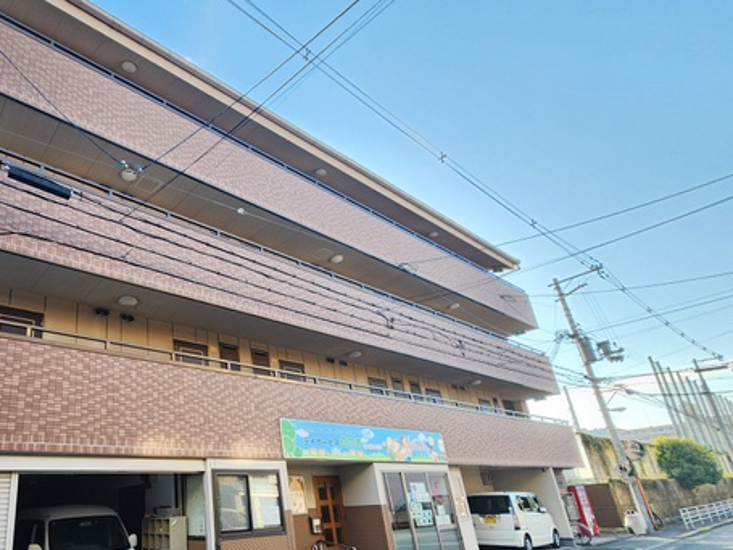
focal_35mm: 20
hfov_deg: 76.5
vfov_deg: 65.1
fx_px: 423
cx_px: 195
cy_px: 341
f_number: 2.2
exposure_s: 1/175
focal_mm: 2.2
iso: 50
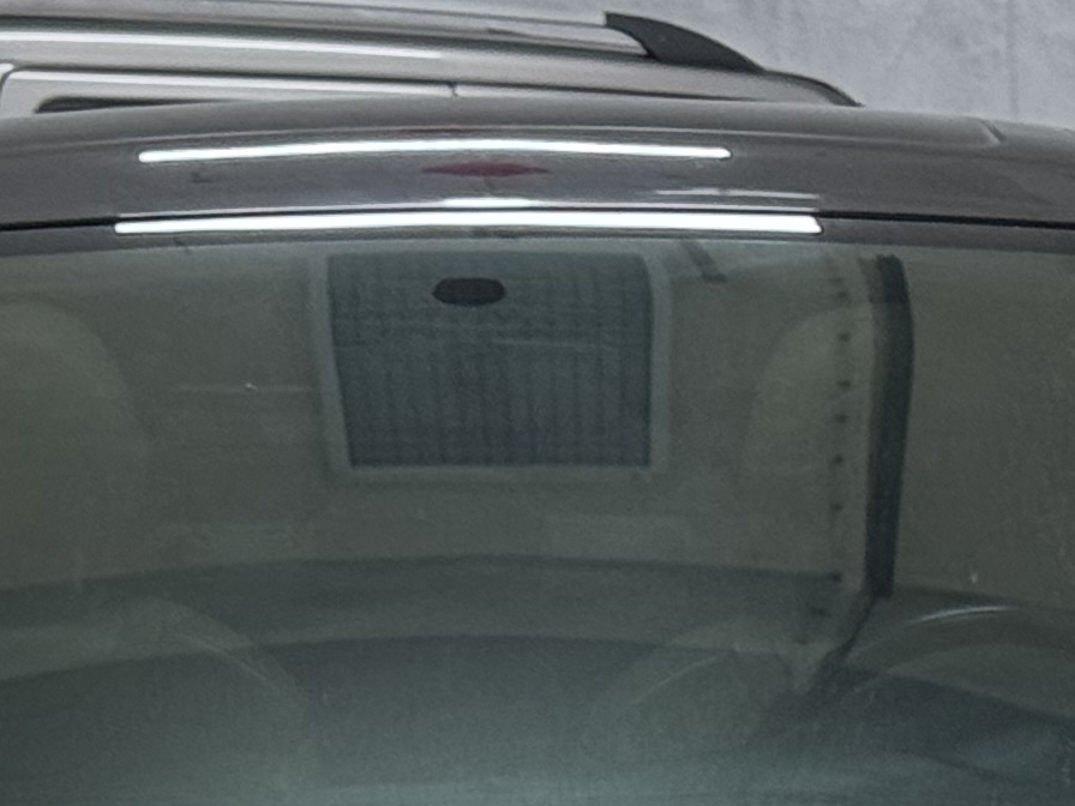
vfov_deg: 6.7
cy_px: 1521
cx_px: 442
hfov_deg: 9.2
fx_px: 6708
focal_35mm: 216
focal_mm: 6.76
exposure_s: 1/50
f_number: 1.78
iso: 160
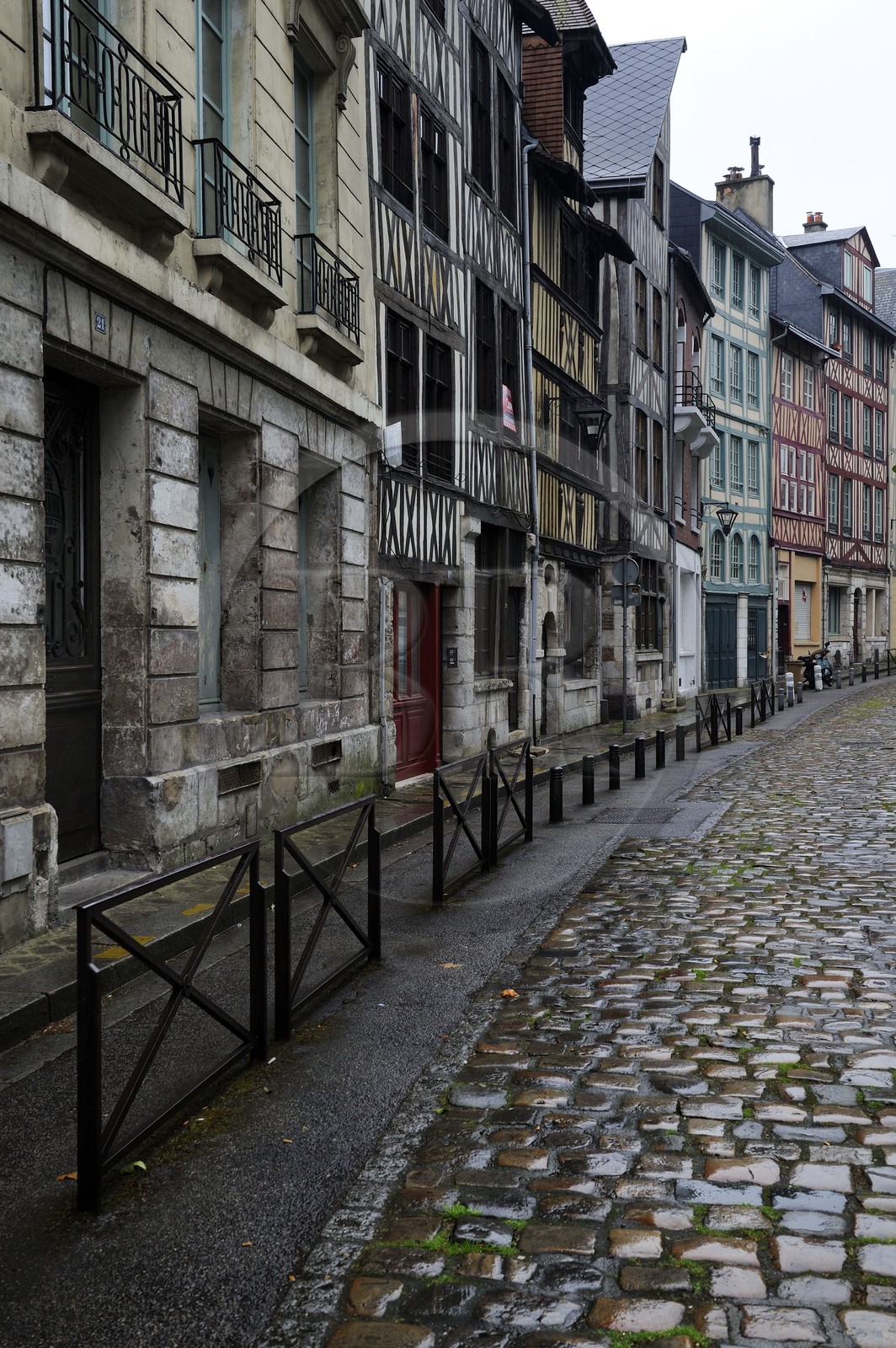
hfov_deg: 35.0
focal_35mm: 38
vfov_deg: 50.7
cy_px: 674
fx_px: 1421
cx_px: 448
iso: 400
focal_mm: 38
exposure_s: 1/60
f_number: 8
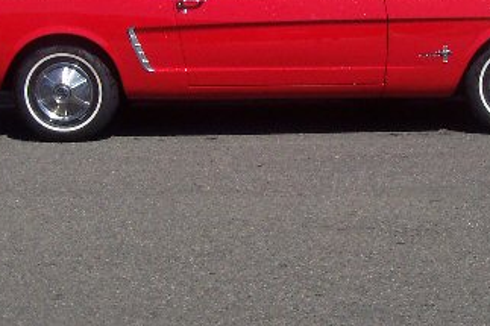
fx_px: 1211
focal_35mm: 89
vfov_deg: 15.2
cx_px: 287
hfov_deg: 22.9
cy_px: 39
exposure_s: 1/750
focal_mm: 7
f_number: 5.6
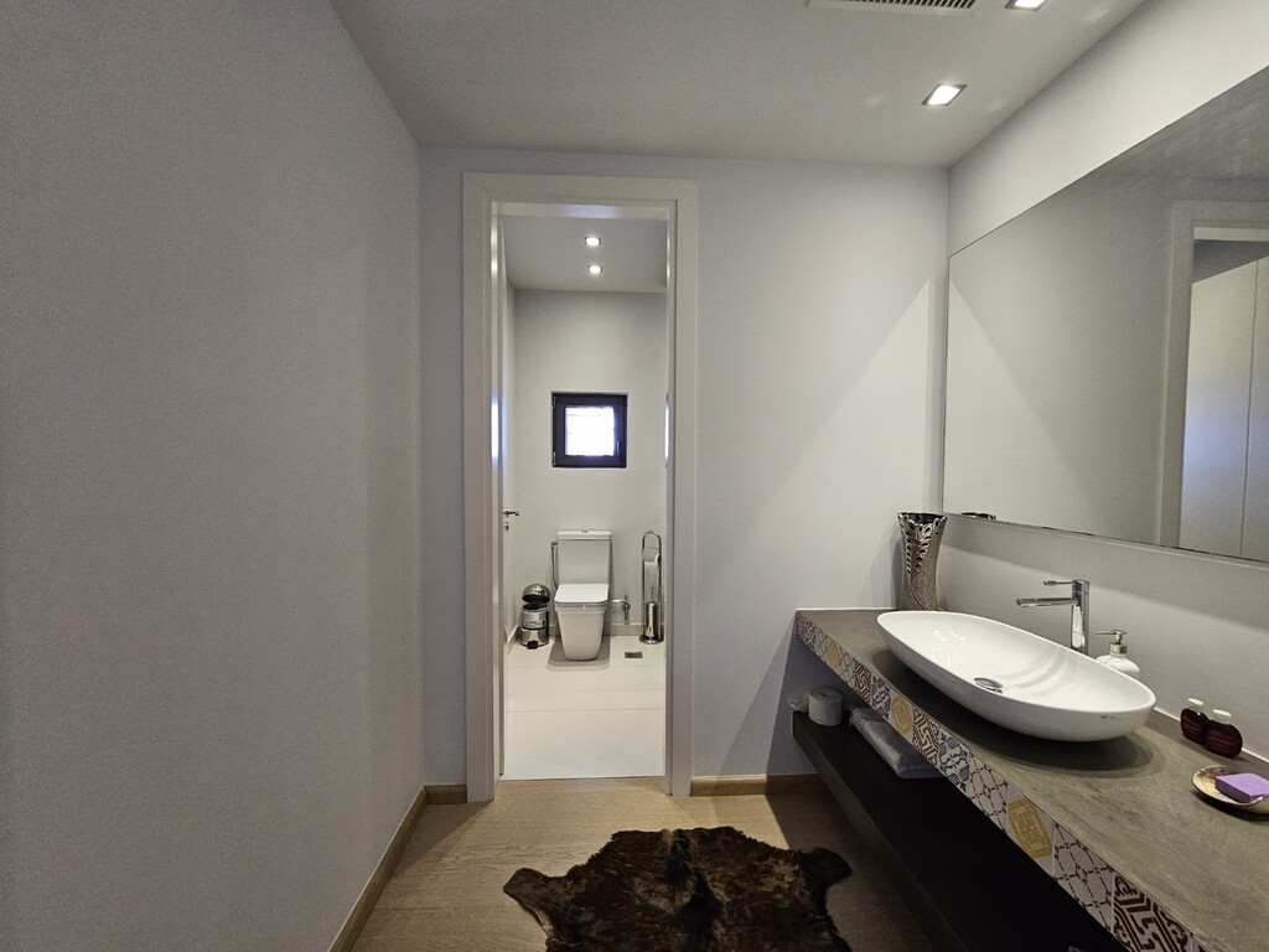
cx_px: 634
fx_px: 477
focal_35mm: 13
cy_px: 476
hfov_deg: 106.2
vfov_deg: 89.9
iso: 320
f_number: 2.2
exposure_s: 1/71
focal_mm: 2.2
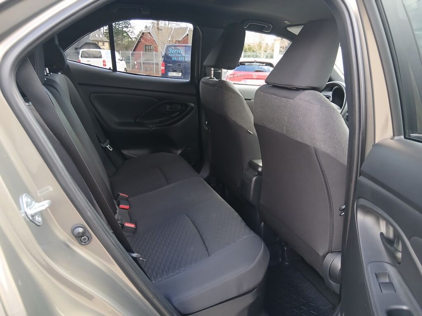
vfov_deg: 53.1
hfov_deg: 67.3
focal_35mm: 26
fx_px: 317
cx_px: 211
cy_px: 158
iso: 250
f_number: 1.8
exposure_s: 1/60
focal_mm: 3.98
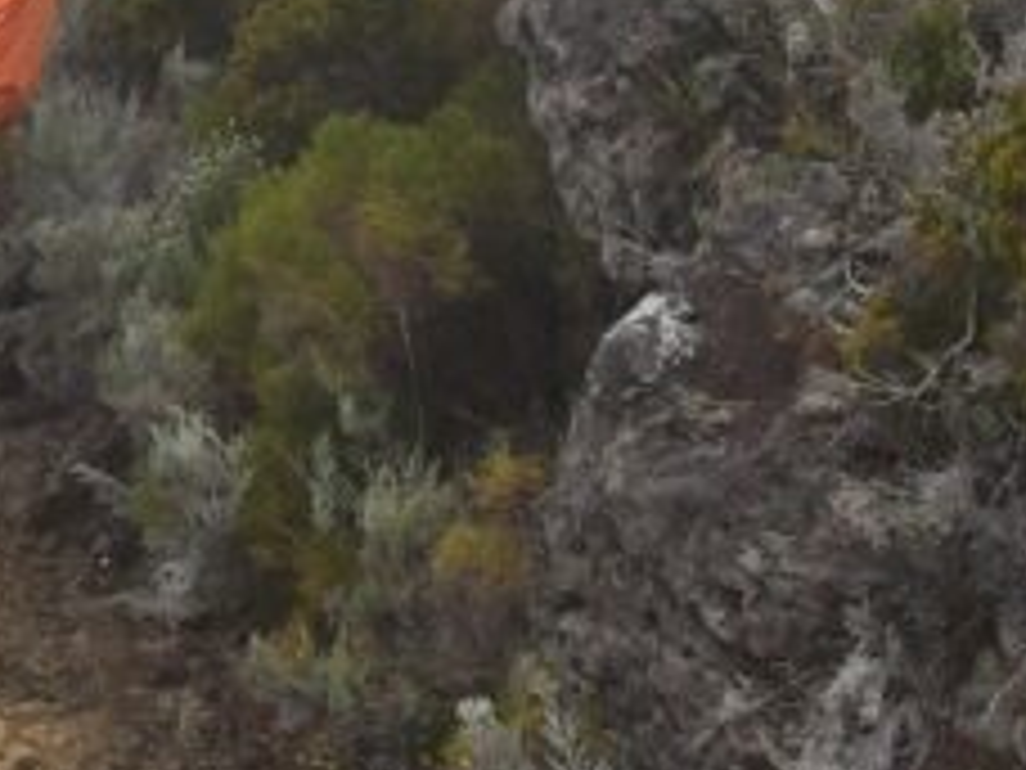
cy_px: -279
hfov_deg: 13.9
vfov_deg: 11.1
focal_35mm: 130
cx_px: -680
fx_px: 3853
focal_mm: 4.15
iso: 32
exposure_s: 1/2160
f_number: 2.2
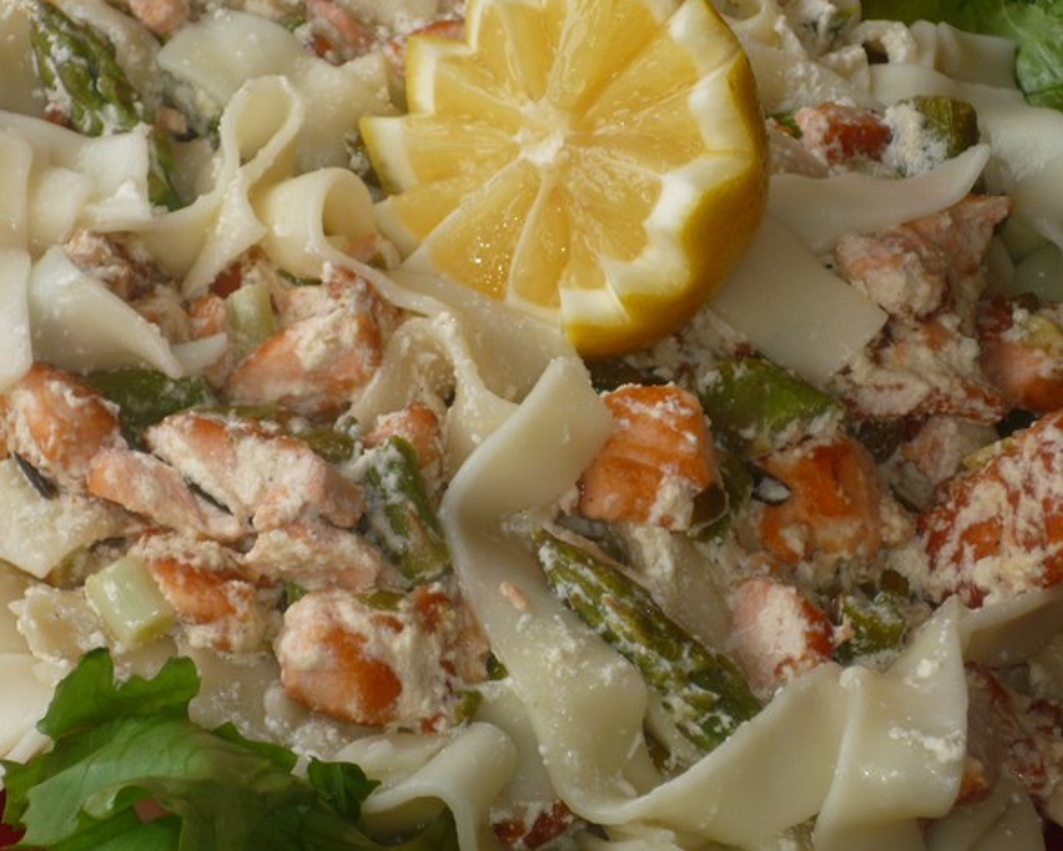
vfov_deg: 12.4
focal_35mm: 124
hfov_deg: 15.5
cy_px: 352
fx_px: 3902
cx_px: 354
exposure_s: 1/50
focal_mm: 16.3
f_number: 5.7
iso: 100
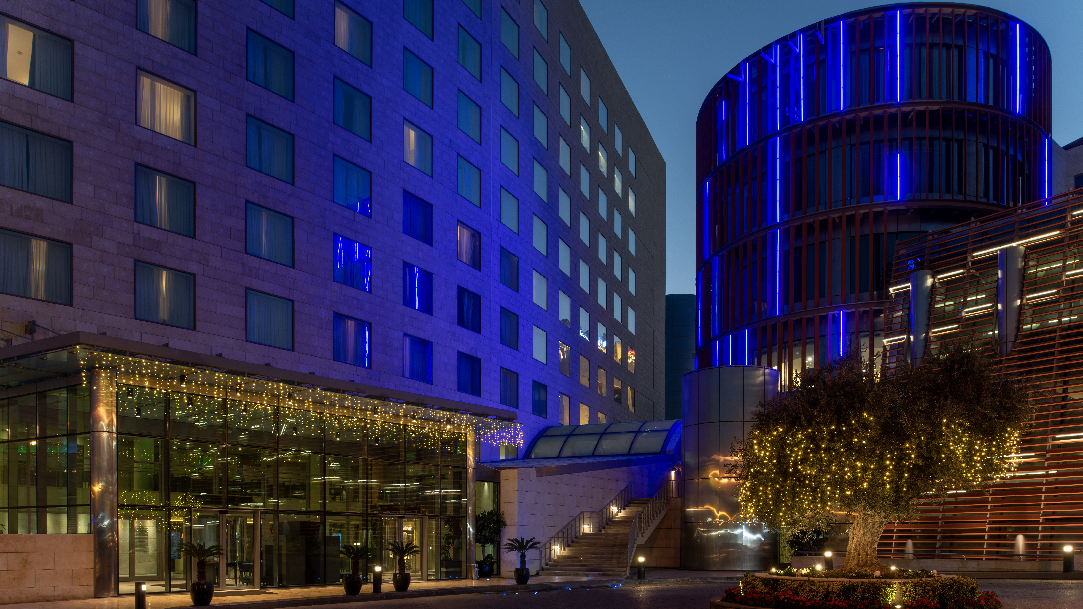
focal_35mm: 26
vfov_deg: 44.4
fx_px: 747
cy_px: 327
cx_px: 558
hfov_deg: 71.9
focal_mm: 24
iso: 31
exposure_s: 20
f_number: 11
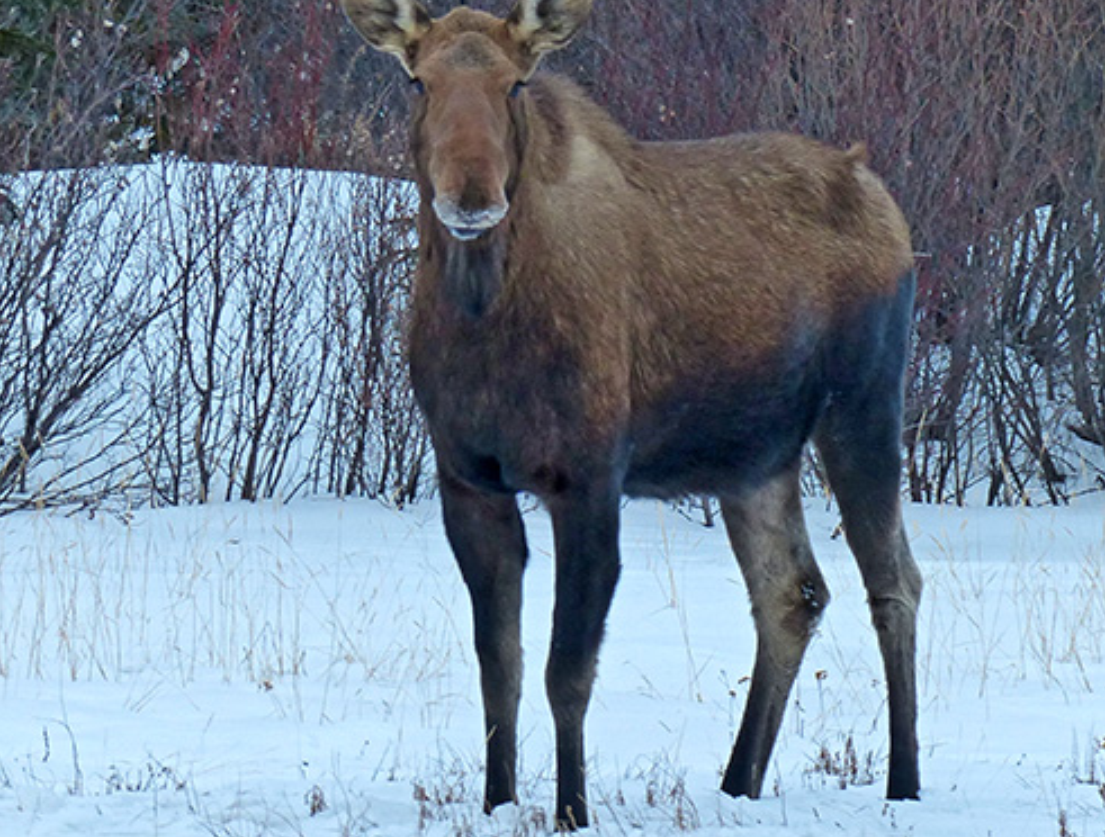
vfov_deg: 3.7
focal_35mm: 409
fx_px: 13104
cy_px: 320
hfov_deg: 4.8
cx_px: 752
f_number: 3.2
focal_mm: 41.1
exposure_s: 1/125
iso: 160
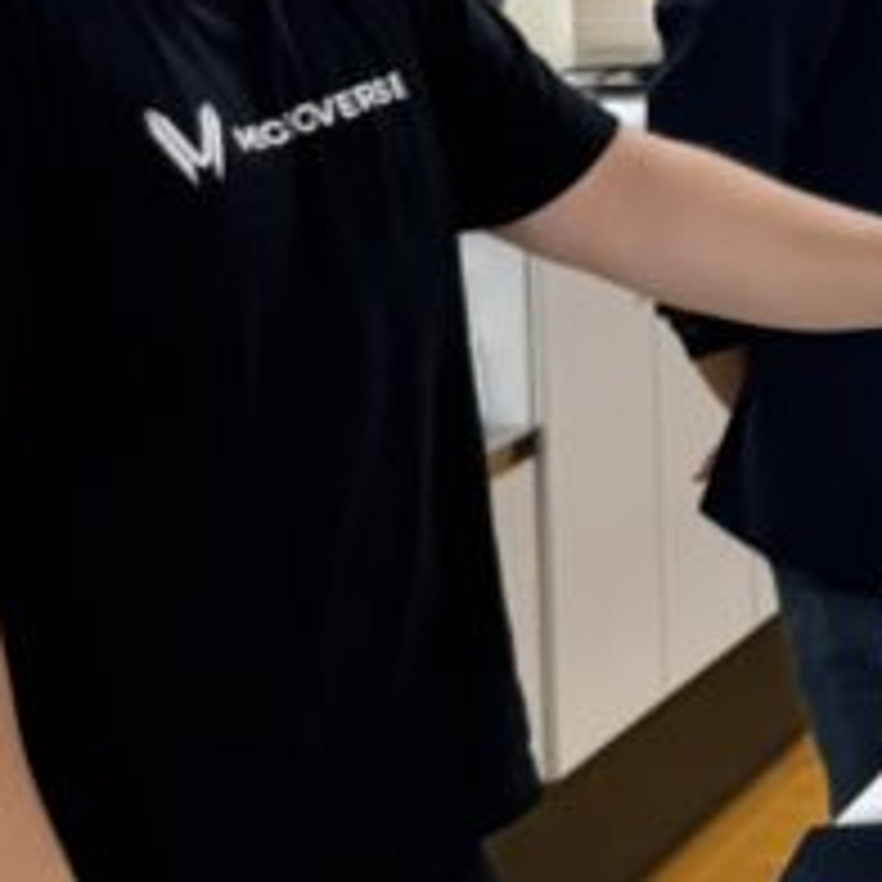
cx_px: 1476
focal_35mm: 111
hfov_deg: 14.2
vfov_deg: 15.3
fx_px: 3200
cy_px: -50
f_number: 1.78
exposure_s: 1/120
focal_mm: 6.76
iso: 80
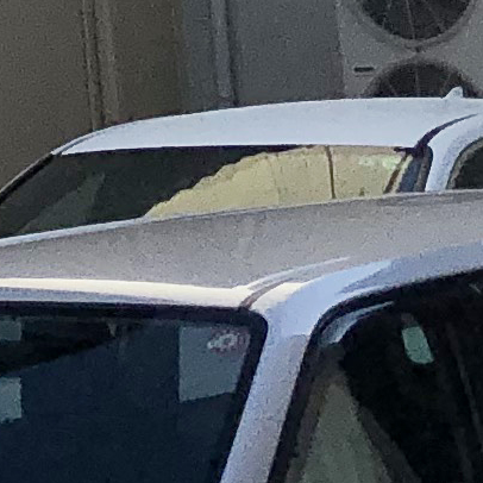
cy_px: -1232
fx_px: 3883
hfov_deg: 6.7
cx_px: -684
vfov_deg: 6.2
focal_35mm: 246
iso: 20
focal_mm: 3.99
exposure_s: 1/2857
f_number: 1.8
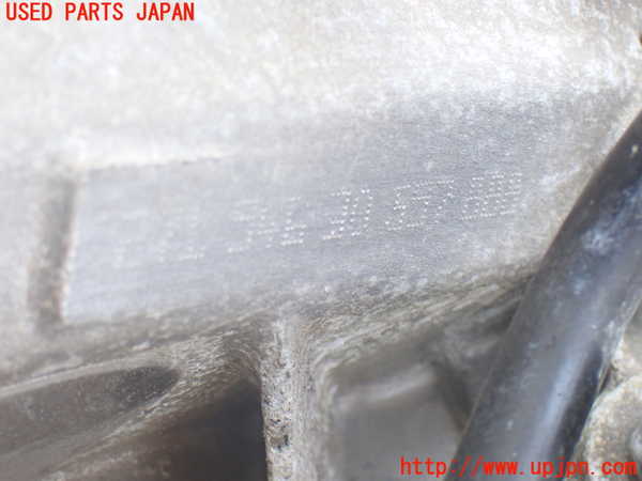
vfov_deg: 20.7
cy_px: 240
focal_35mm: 71
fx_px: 1317
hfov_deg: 27.4
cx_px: 321
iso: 800
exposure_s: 1/80
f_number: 3.9
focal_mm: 12.73
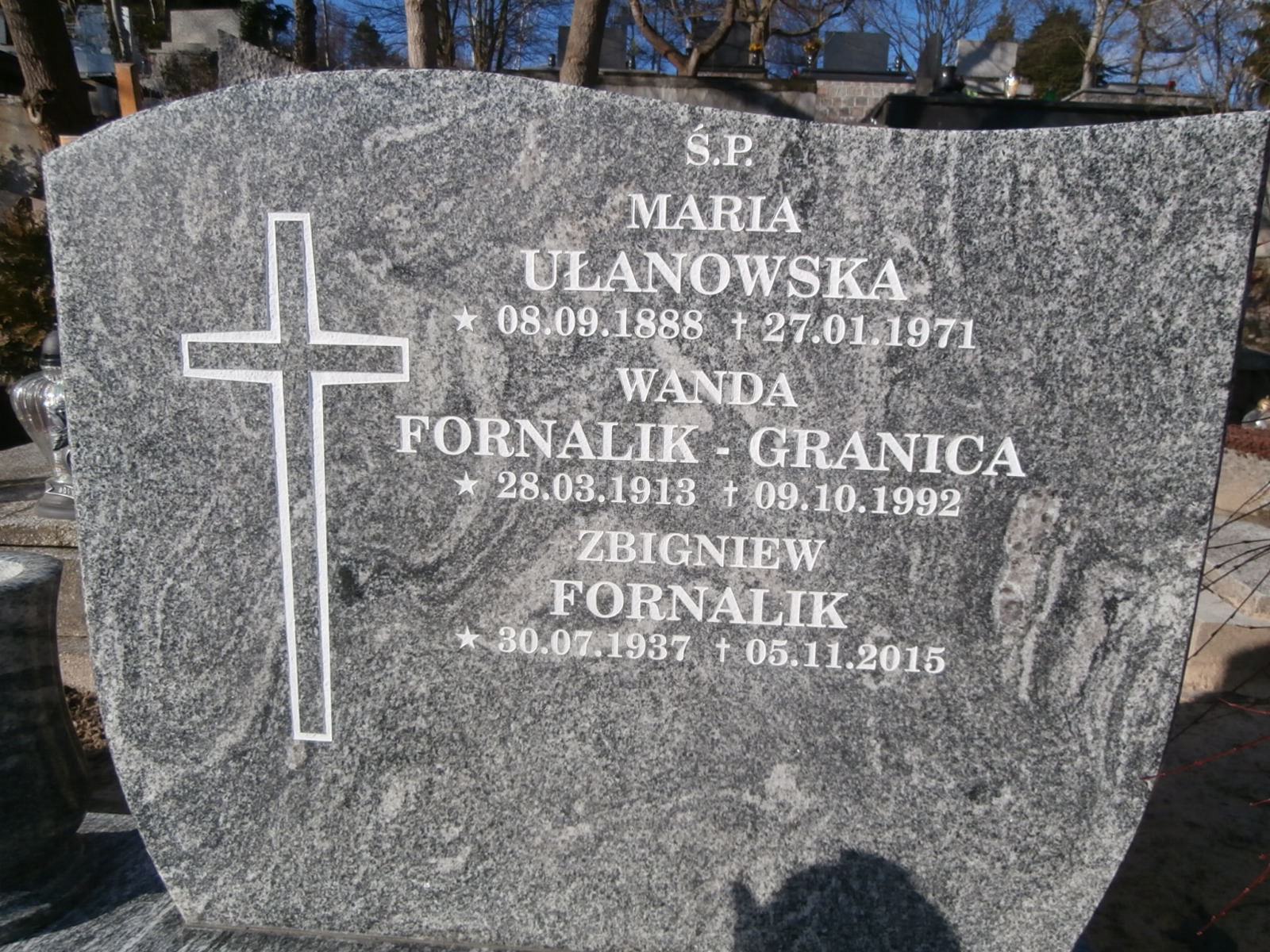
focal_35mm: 24
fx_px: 881
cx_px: 635
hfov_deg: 71.6
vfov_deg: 56.8
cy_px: 476
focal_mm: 4.2
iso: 100
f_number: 3
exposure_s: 1/1250
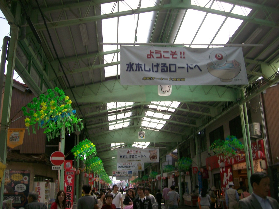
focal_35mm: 35
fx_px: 282
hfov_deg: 52.6
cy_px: 104
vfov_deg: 40.7
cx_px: 140
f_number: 7.2
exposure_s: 1/144
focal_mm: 5.8
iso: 80
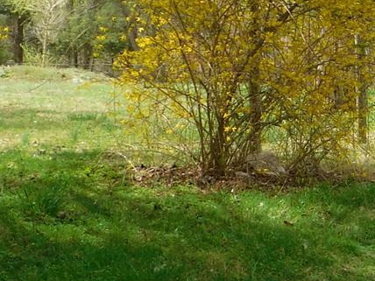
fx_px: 1192
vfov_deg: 13.3
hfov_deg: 16.1
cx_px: 589
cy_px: 23
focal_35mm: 110
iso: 125
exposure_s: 1/640
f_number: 3
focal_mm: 4
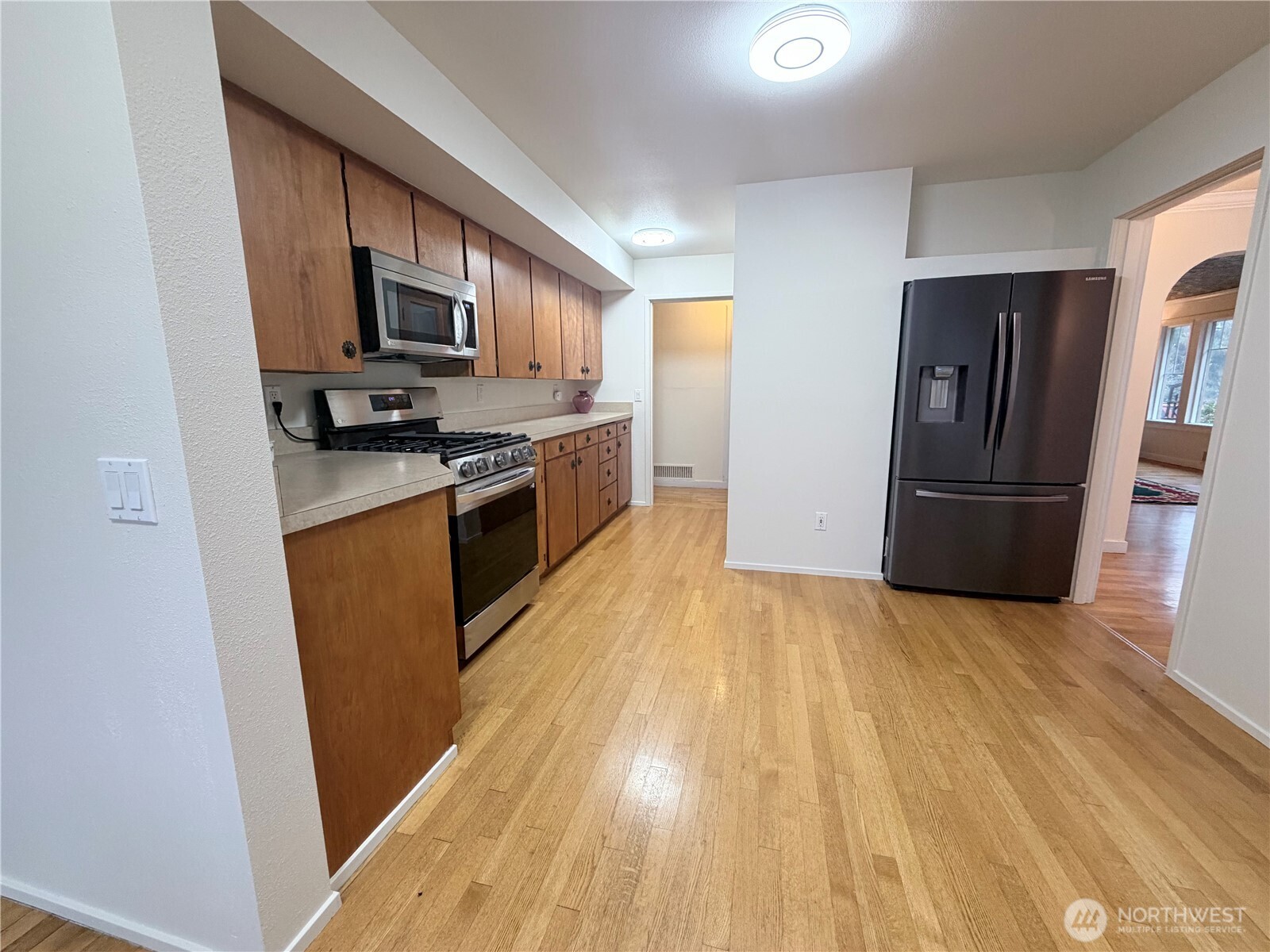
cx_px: 635
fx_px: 514
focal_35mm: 14
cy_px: 476
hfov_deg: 102.1
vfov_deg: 85.7
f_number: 2.2
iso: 250
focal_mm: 2.22
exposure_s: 1/60
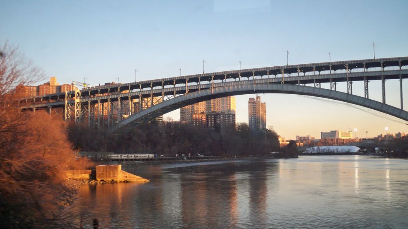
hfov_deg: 51.6
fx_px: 422
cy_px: 124
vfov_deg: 30.4
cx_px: 207
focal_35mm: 39
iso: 160
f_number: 3.1
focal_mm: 6.3
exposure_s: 1/60
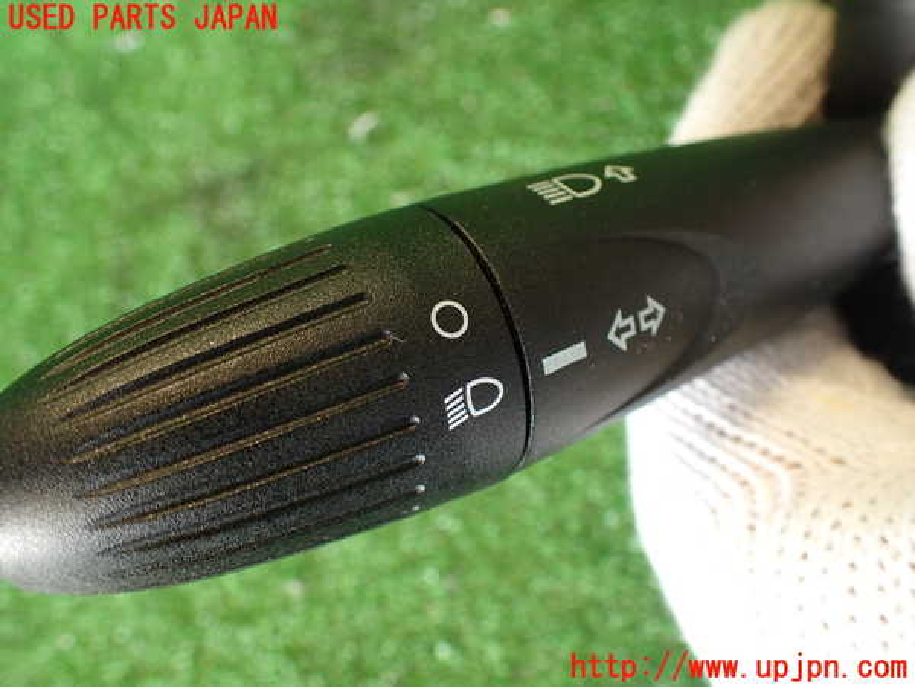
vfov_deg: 46.8
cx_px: 458
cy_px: 344
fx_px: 793
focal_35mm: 30
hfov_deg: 60.0
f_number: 2.3
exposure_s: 1/30
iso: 200
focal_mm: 5.4
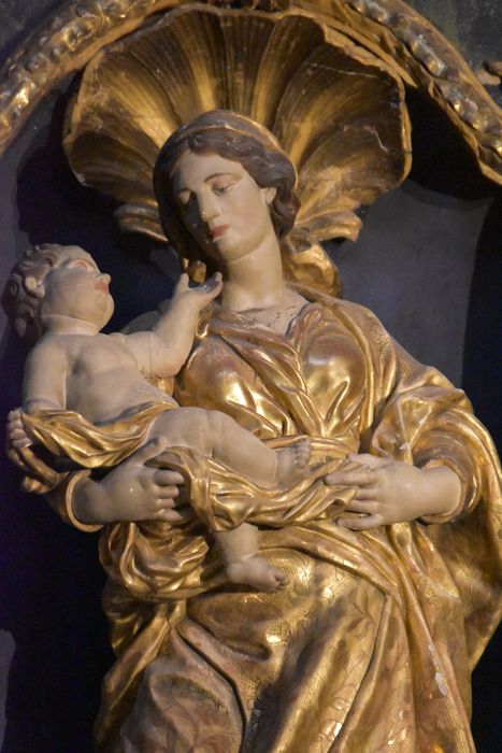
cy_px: 376
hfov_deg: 6.3
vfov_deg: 9.5
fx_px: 4547
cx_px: 251
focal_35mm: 218
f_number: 5
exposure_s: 1/320
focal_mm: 145
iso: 12800
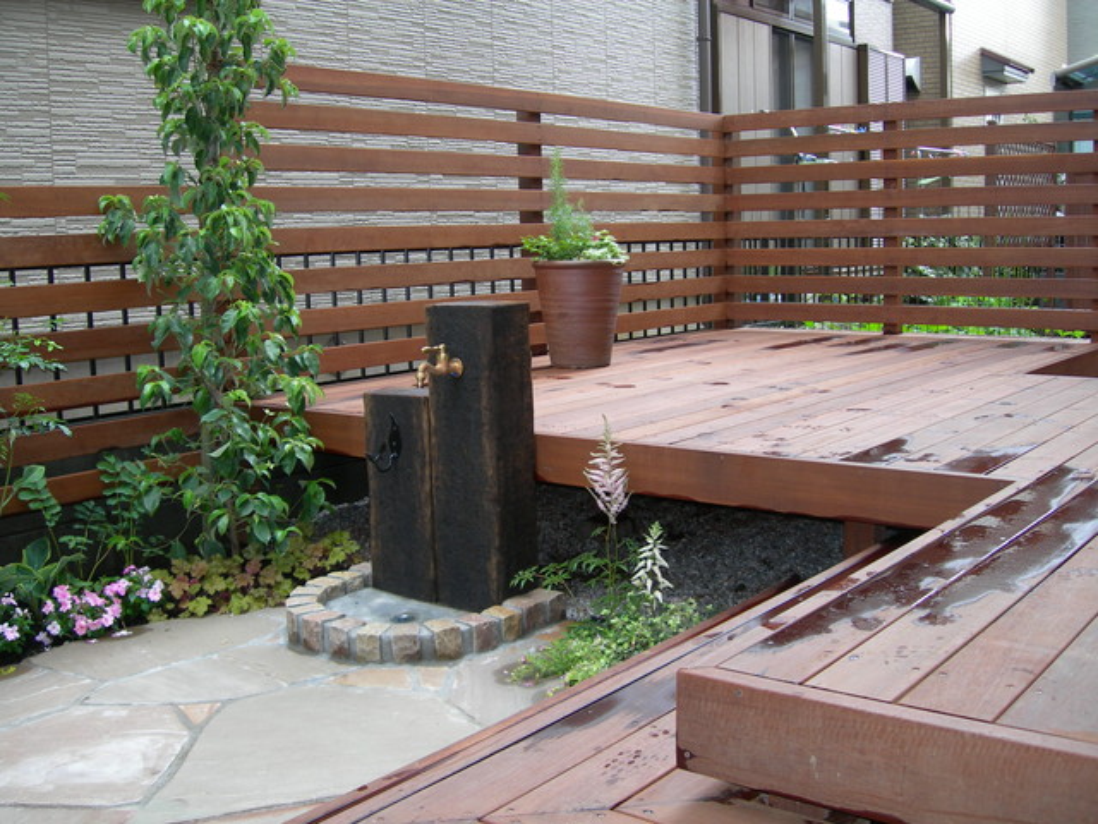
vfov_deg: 37.7
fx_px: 1205
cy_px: 412
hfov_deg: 49.0
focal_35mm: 38
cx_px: 549
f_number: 2.8
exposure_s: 1/30
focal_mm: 7.8
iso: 50
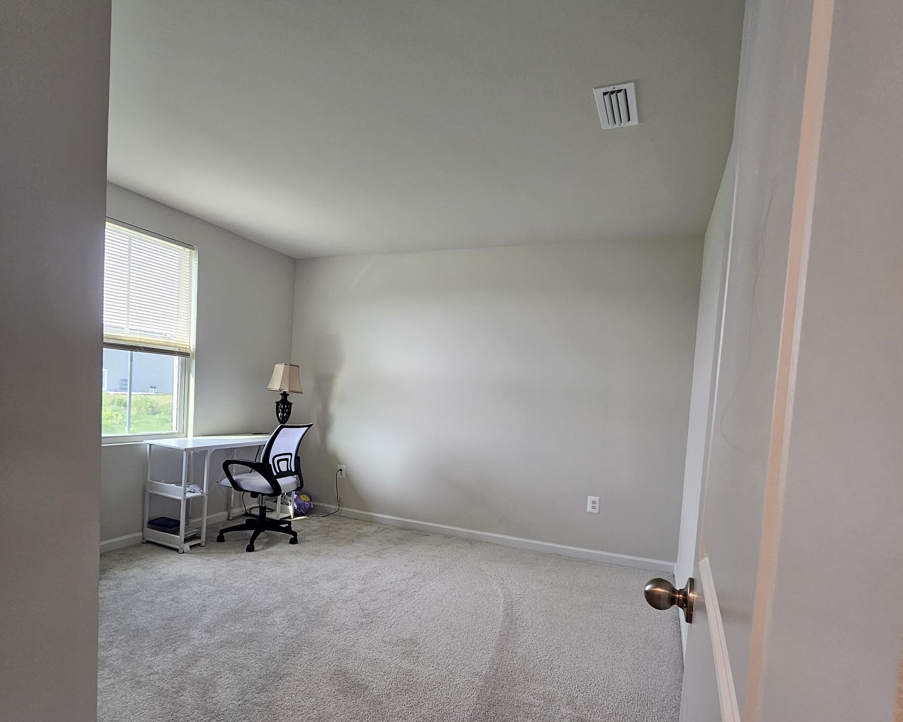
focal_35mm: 17
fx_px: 454
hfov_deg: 89.6
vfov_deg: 76.4
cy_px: 418
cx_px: 452
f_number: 2.2
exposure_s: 1/60
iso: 160
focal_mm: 2.2
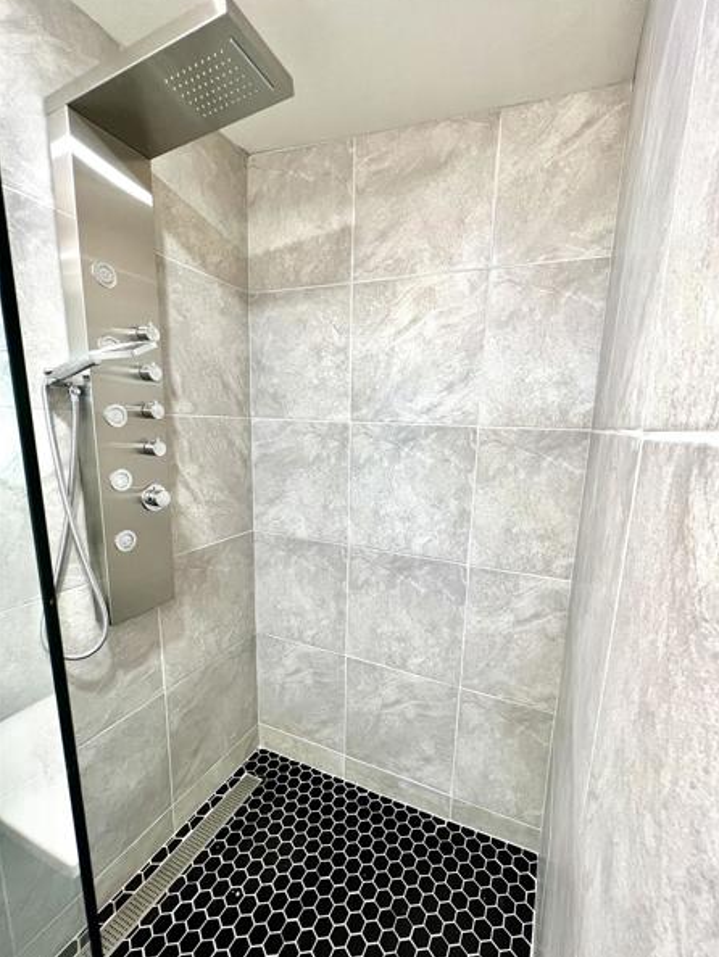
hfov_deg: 85.6
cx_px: 385
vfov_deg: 101.9
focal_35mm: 14
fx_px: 387
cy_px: 504
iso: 200
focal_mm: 1.57
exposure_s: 1/120
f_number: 1.8
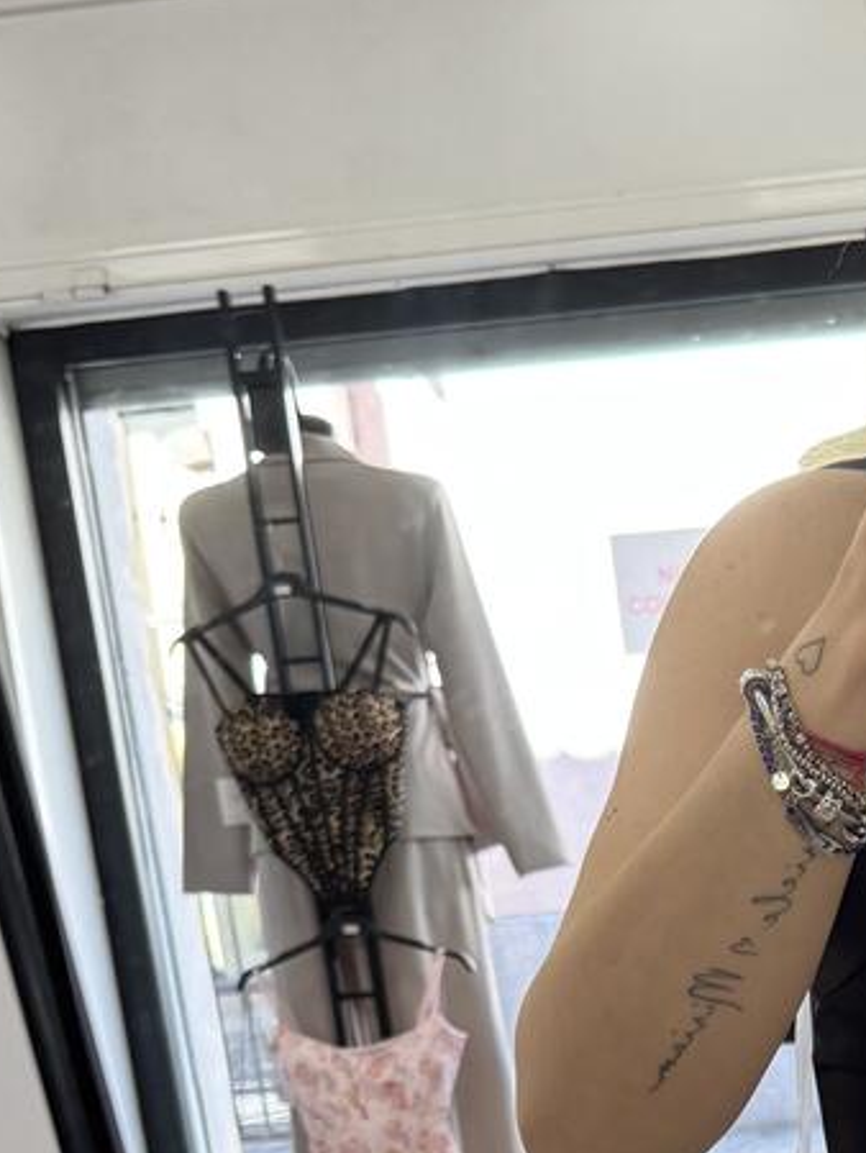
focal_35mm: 80
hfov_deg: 17.4
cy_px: 1320
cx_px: 1116
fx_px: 2666
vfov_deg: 22.8
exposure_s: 1/100
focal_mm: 6.76
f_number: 1.78
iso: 80
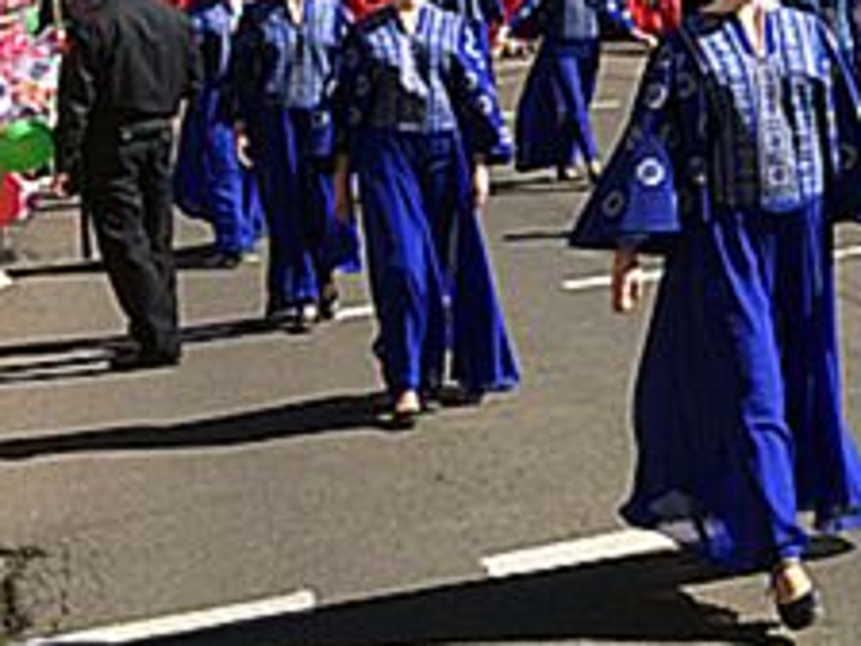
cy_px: -12
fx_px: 2064
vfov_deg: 17.3
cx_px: 1165
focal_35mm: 83
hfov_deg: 21.1
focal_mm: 4.15
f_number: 2.2
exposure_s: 1/1580
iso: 32
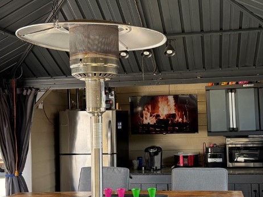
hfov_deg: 36.0
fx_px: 403
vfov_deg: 27.5
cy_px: 109
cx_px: 159
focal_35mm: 53
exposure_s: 1/281
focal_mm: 6.76
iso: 100
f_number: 1.78
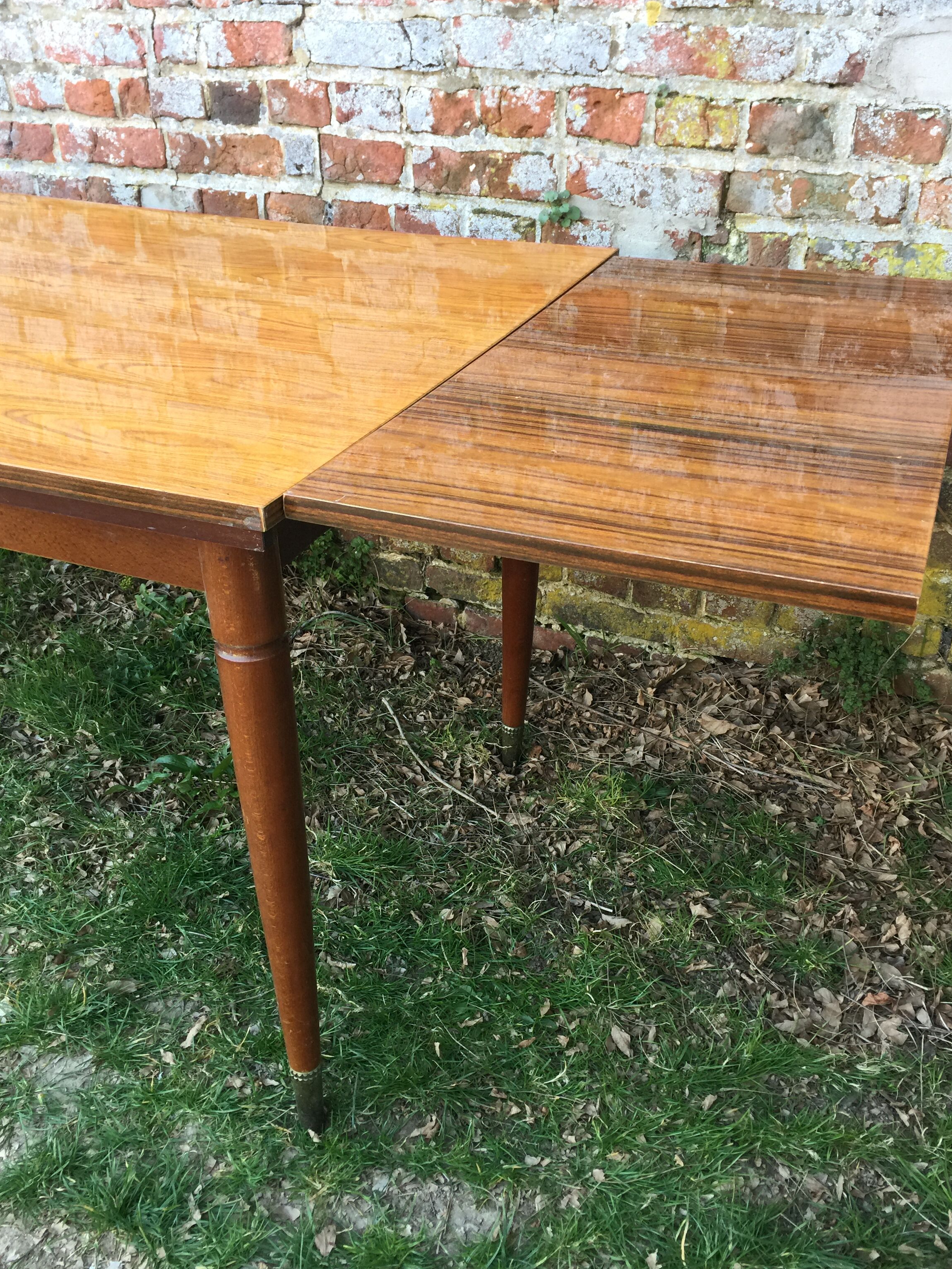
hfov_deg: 45.4
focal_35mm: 31
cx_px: 468
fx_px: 1137
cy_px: 655
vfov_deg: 58.3
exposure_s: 1/33
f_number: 2.2
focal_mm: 4.15
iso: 32
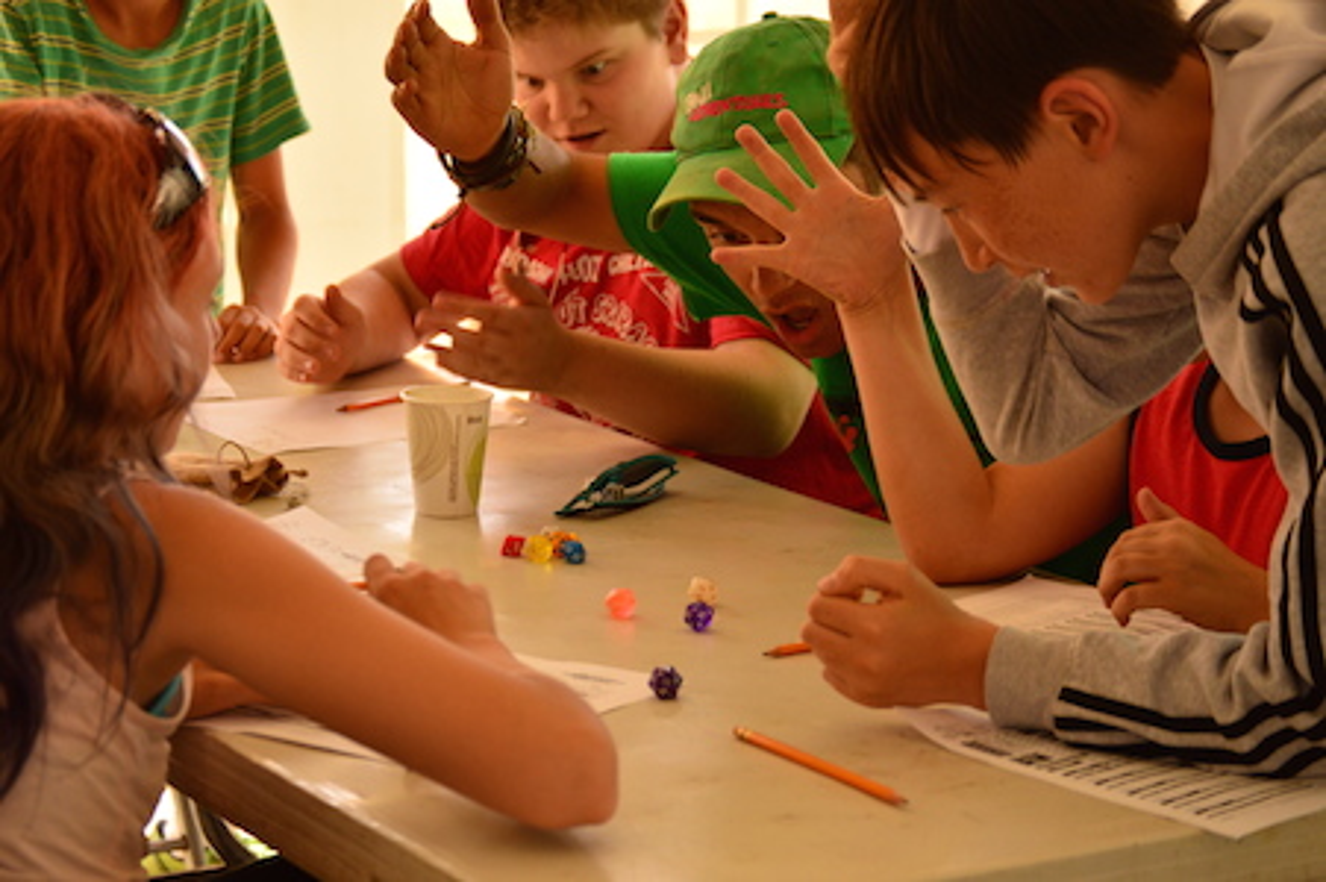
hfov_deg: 24.6
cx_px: 663
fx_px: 3036
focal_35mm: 82
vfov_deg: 16.5
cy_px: 441
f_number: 4
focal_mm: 55
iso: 400
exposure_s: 1/125
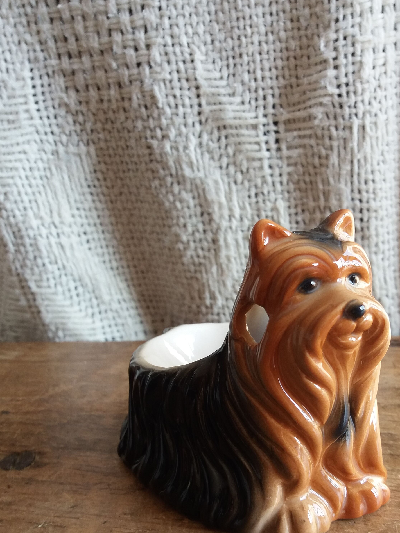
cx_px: 235
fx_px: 601
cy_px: 332
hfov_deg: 36.7
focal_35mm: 39
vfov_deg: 47.4
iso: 64
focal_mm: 3.7
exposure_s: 1/100
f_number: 1.9
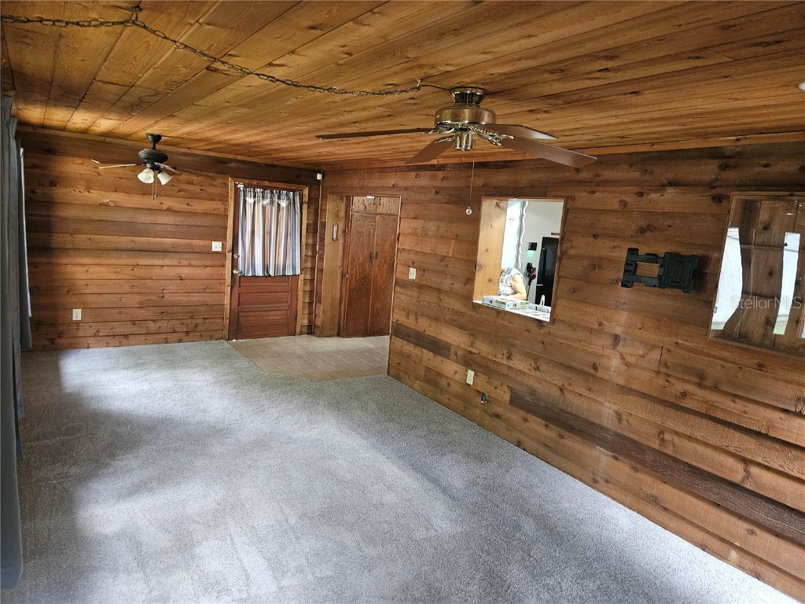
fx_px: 535
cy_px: 302
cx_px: 402
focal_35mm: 23
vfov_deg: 58.9
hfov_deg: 73.9
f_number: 1.8
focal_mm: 5.4
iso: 640
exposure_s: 1/30
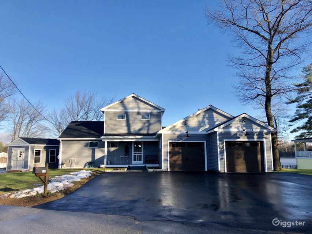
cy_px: 117
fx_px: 252
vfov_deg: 49.8
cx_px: 156
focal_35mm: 28
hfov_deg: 63.4
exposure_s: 1/1116
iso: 20
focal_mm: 3.99
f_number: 1.8
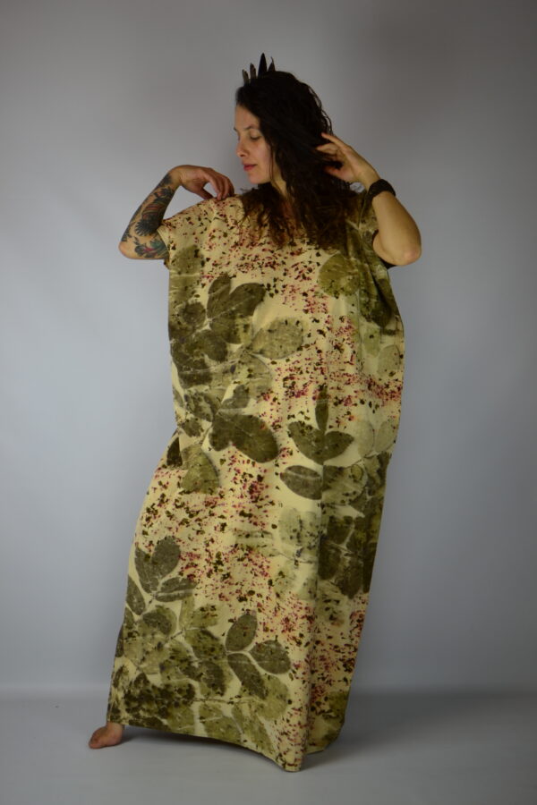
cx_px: 268
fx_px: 1175
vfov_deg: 37.9
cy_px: 402
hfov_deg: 25.8
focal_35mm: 52
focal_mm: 35
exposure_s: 1/125
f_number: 1.8
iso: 100
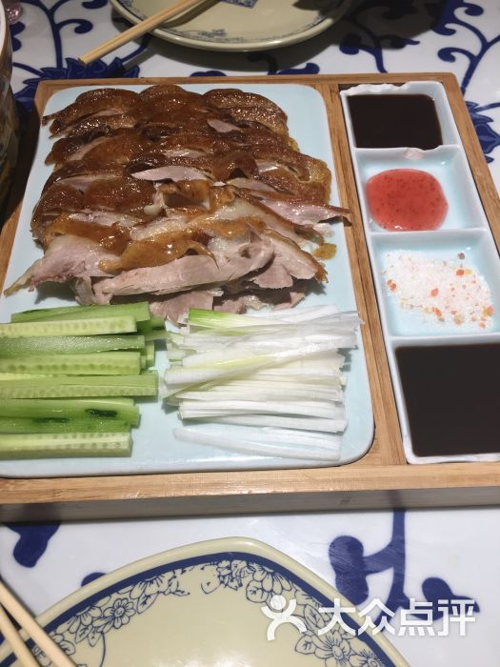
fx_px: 559
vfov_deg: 61.7
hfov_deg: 48.2
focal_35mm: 29
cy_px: 334
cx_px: 250
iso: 40
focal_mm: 4.15
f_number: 2.2
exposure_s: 1/100
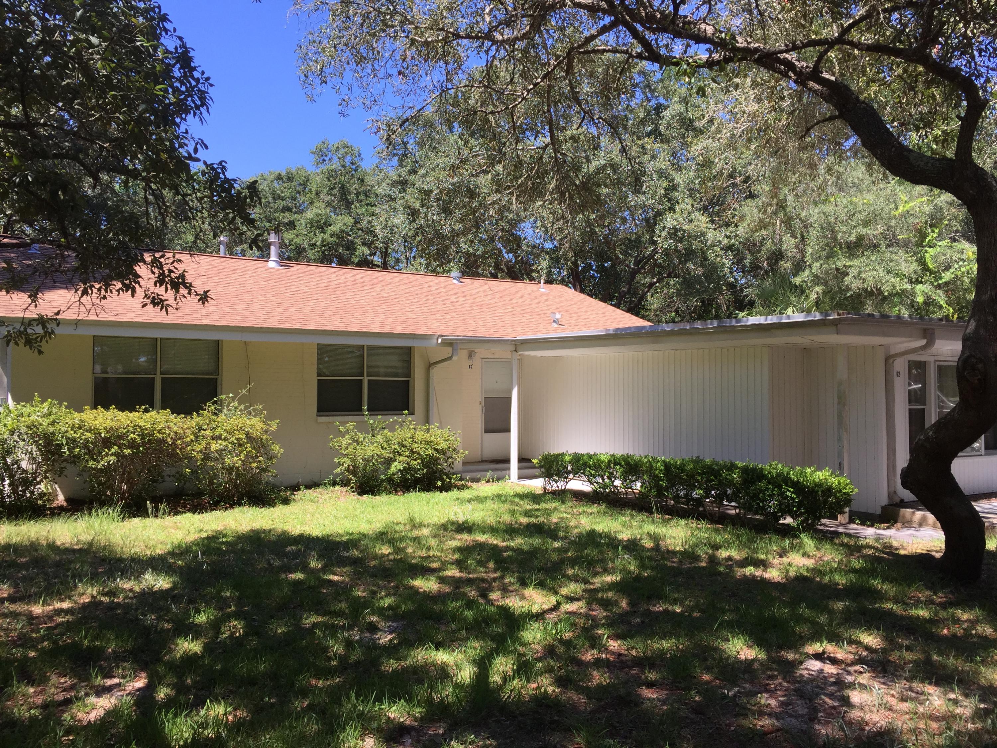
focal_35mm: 29
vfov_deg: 48.2
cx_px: 498
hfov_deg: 61.7
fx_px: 835
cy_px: 374
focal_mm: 4.15
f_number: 2.2
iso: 32
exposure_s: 1/842
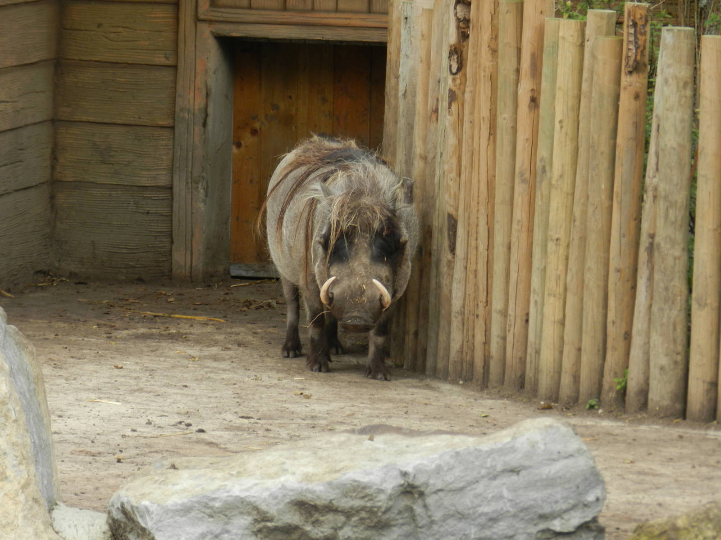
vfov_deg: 5.7
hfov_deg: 7.5
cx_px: 360
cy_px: 270
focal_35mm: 263
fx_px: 5478
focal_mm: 46.7
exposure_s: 1/250
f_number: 5.2
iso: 160
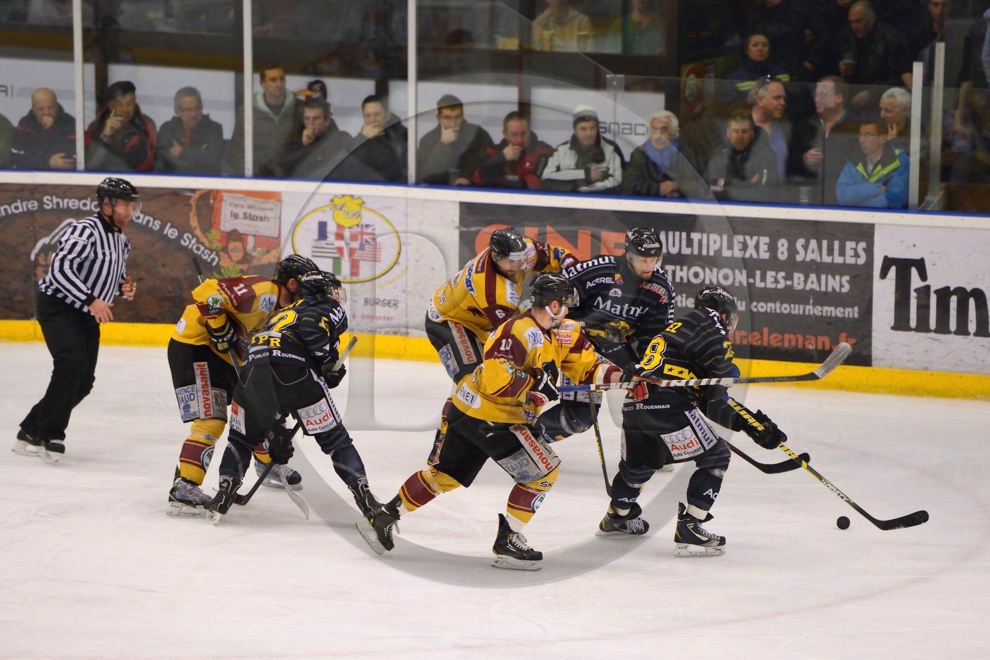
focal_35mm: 190
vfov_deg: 7.2
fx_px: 5224
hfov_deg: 10.8
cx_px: 495
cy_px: 330
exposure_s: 1/800
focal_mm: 190
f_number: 3.2
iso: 1600
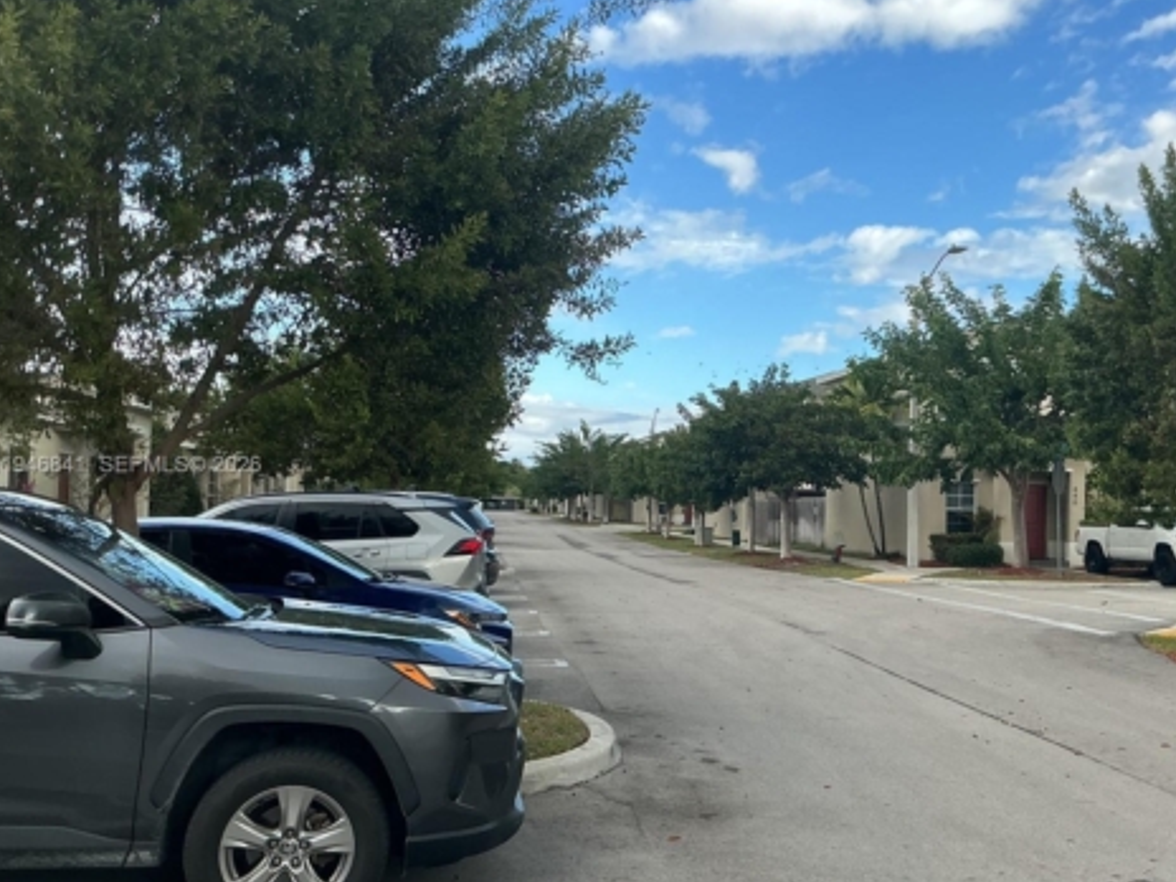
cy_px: 466
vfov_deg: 38.7
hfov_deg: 49.7
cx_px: 720
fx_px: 1257
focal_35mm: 37
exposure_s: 1/804
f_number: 1.8
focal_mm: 3
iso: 25
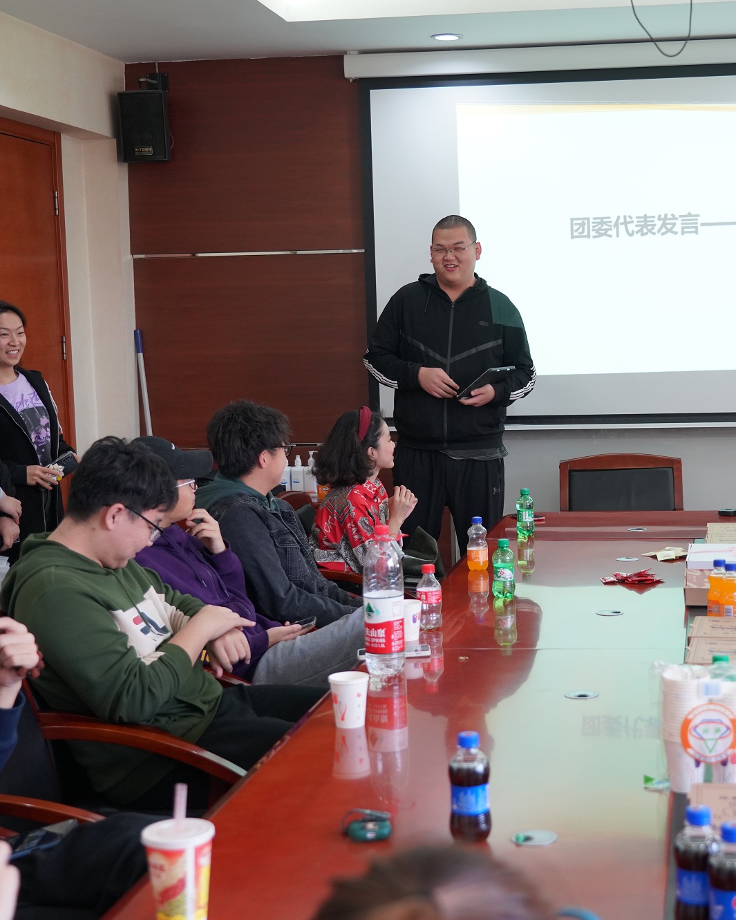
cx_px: 528
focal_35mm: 55
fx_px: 1497
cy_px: 460
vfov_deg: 34.1
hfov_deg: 27.3
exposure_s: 1/160
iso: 1600
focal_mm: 39
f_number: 4
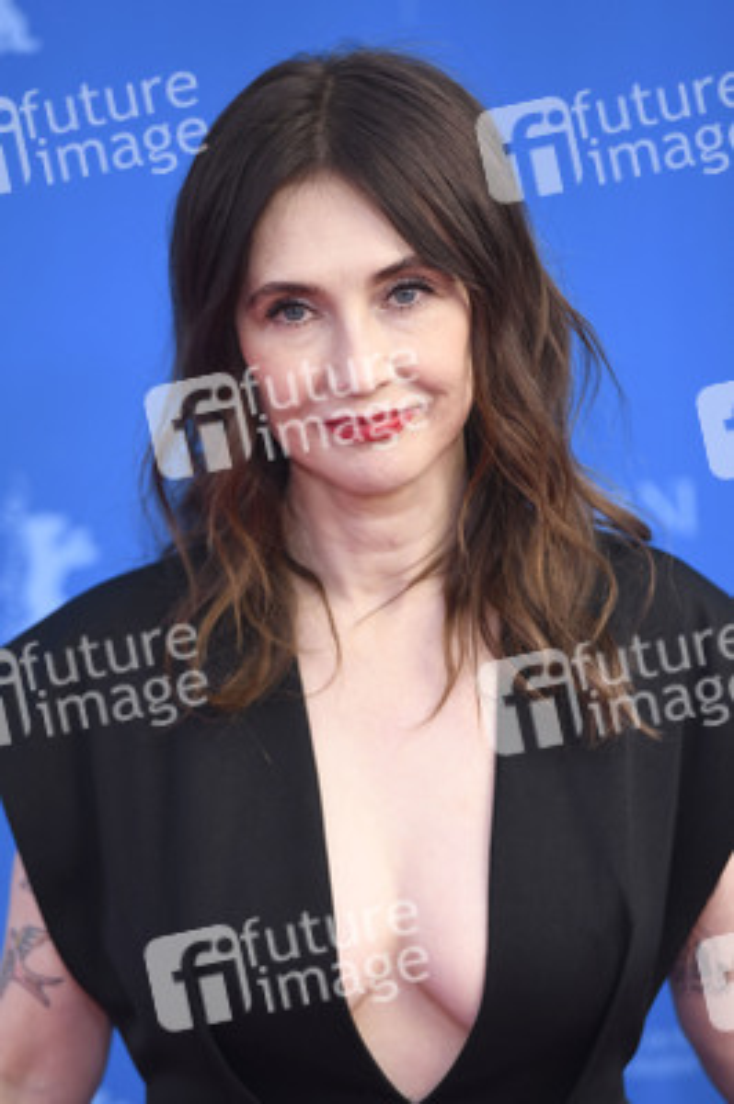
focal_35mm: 200
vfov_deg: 10.3
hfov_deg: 6.9
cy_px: 552
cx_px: 367
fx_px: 6127
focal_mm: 200
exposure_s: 1/800
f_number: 3.5
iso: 640
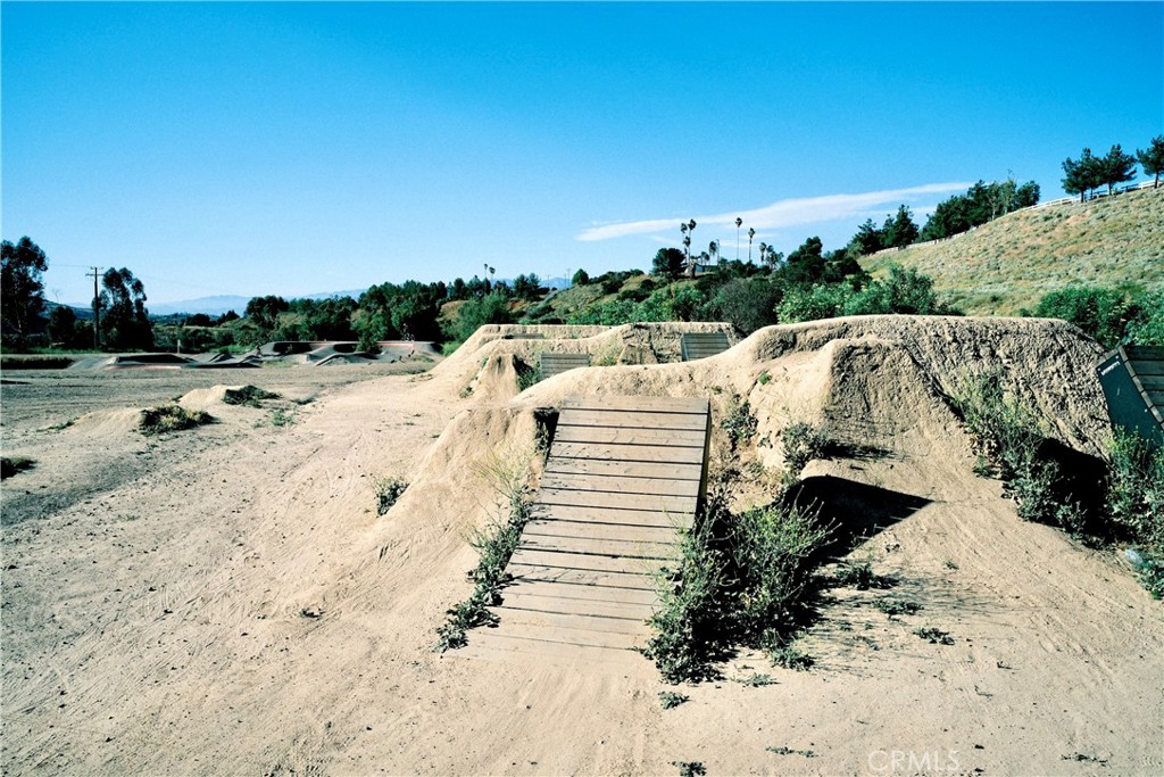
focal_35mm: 23
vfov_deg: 55.1
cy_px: 388
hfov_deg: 76.1
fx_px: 744
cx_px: 582
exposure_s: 1/2000
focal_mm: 15
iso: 400
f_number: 5.6
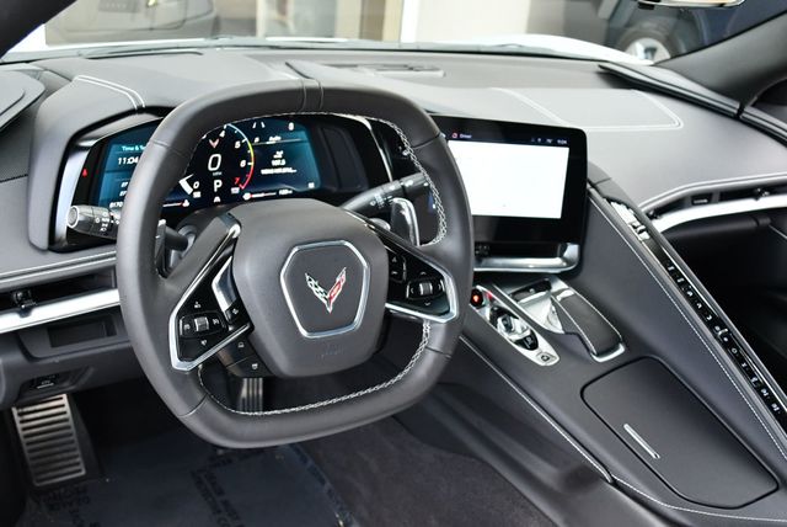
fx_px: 788
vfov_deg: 36.9
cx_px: 394
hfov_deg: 53.1
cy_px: 264
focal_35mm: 36
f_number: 3.5
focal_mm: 18
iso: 800
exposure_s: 1/250
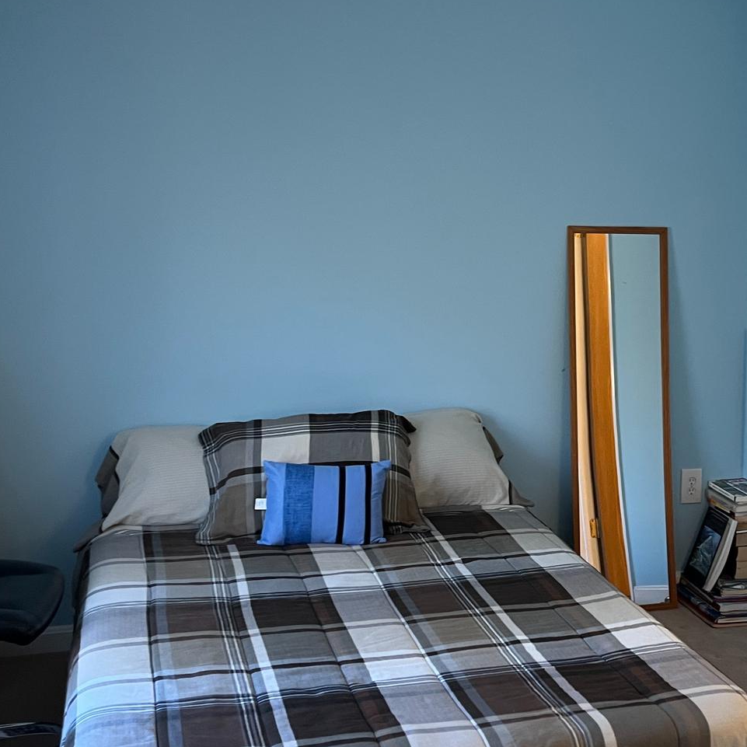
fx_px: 1196
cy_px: 264
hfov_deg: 33.8
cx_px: 577
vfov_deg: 34.4
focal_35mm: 49
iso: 125
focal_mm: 5.1
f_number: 1.6
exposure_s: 1/60
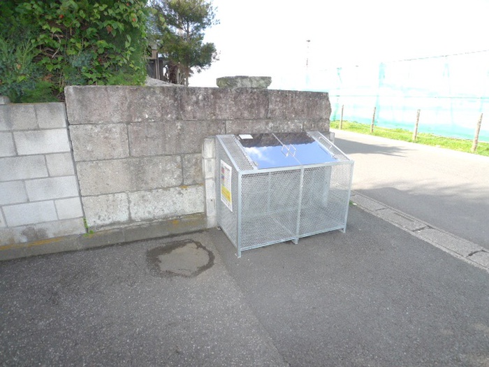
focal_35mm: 18
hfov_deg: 87.8
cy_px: 184
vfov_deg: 71.6
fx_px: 254
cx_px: 244
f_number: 2.8
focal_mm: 3.9
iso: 100
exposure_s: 1/400
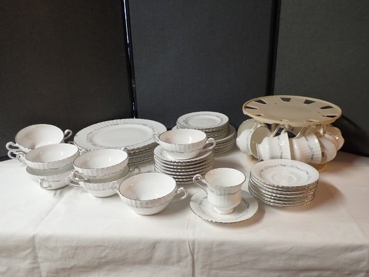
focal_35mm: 30
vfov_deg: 46.8
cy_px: 138
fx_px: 320
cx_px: 184
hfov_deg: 60.0
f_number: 2.3
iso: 200
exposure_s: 1/30
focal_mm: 5.4
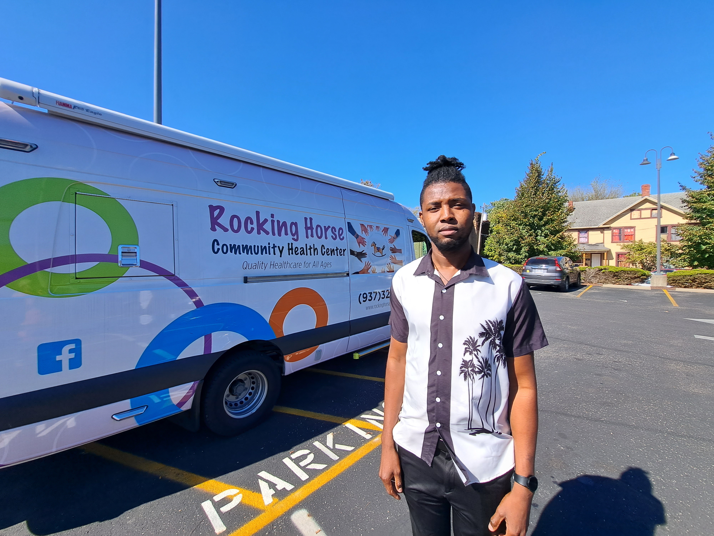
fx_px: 268
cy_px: 268
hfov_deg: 106.2
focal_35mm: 13
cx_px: 357
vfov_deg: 89.9
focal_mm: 1.74
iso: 50
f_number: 2.2
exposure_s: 1/801
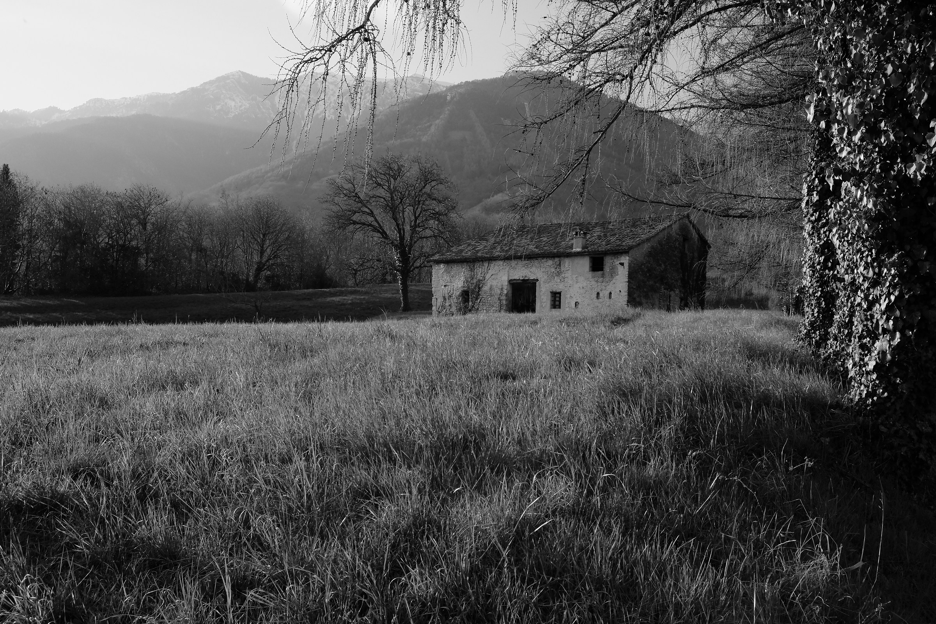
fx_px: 858
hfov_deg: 57.2
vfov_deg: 40.0
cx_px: 468
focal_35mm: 33
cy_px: 312
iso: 1000
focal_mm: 22.3
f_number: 11
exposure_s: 1/420
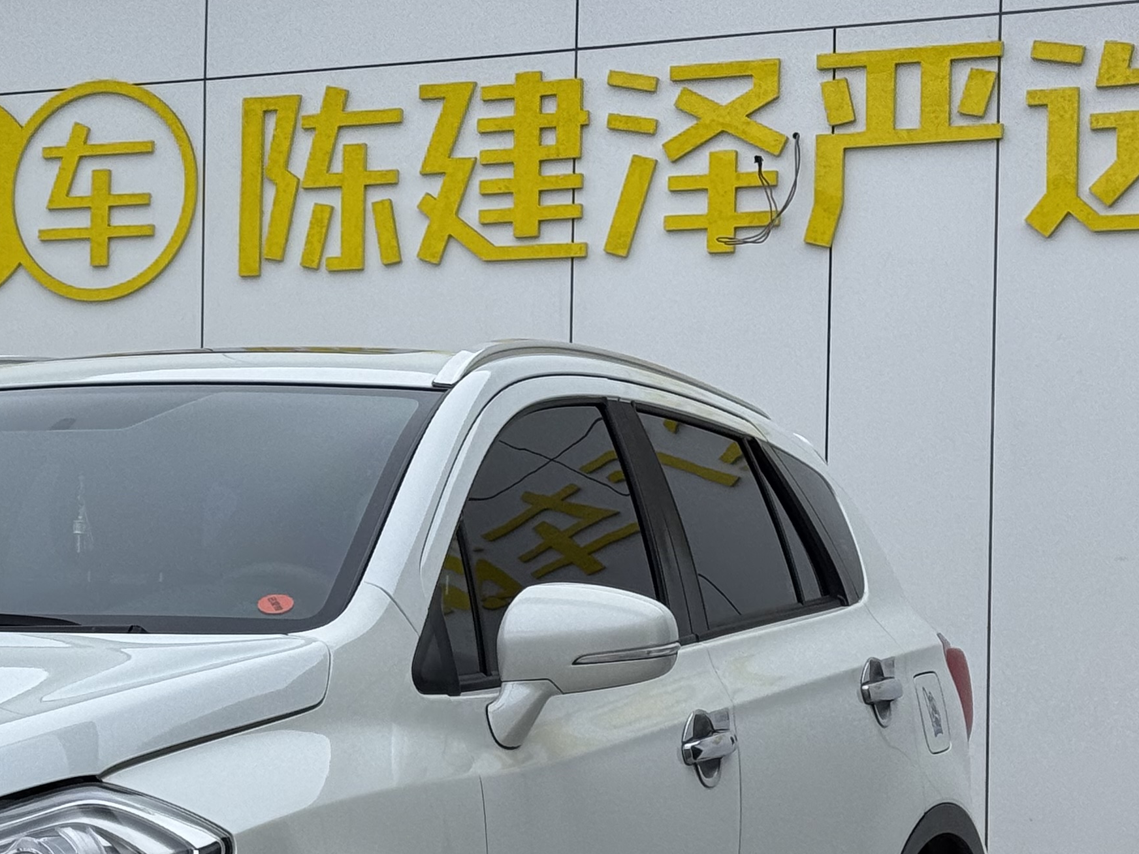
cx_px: -8
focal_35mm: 111
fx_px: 3652
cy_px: 615
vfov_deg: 13.3
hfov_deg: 17.3
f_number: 1.78
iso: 64
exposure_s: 1/633
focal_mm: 6.76
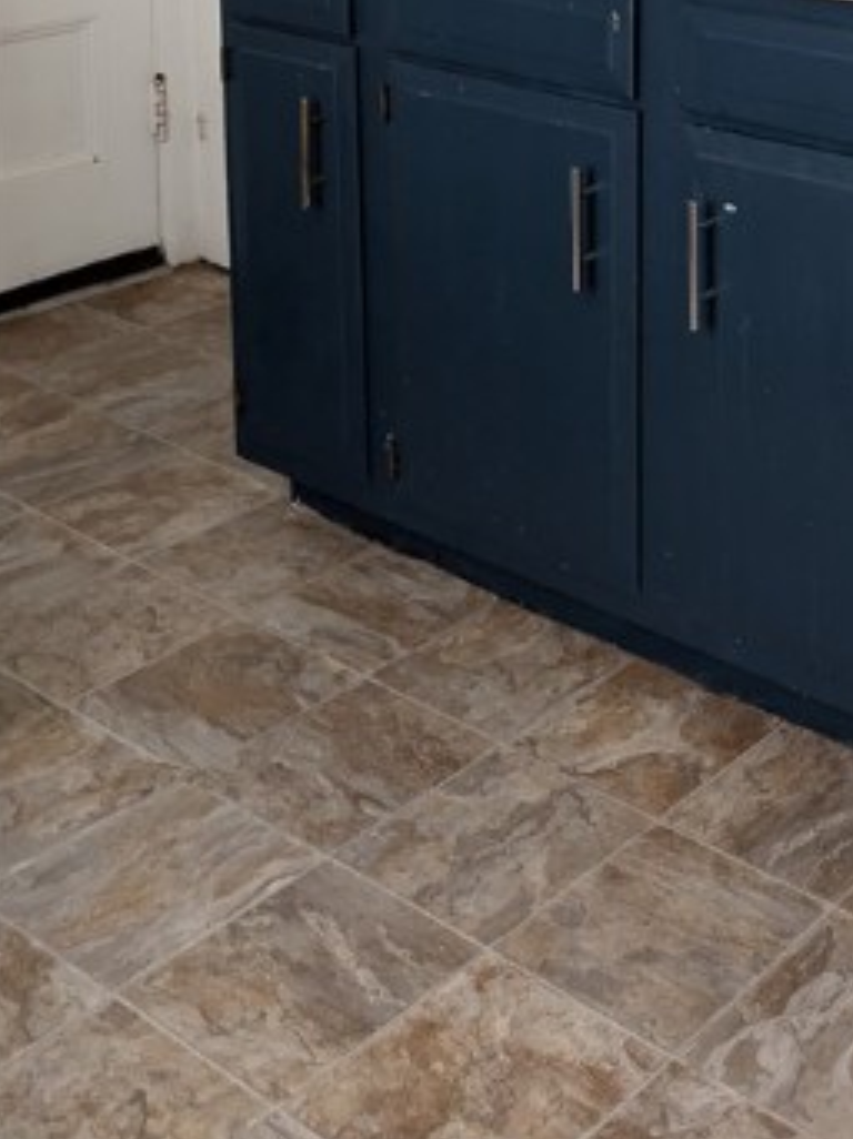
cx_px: 950
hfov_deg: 25.0
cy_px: -113
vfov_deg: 31.5
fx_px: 1776
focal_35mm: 54
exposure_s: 1/64.7
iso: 1086
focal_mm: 6.9
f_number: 1.68
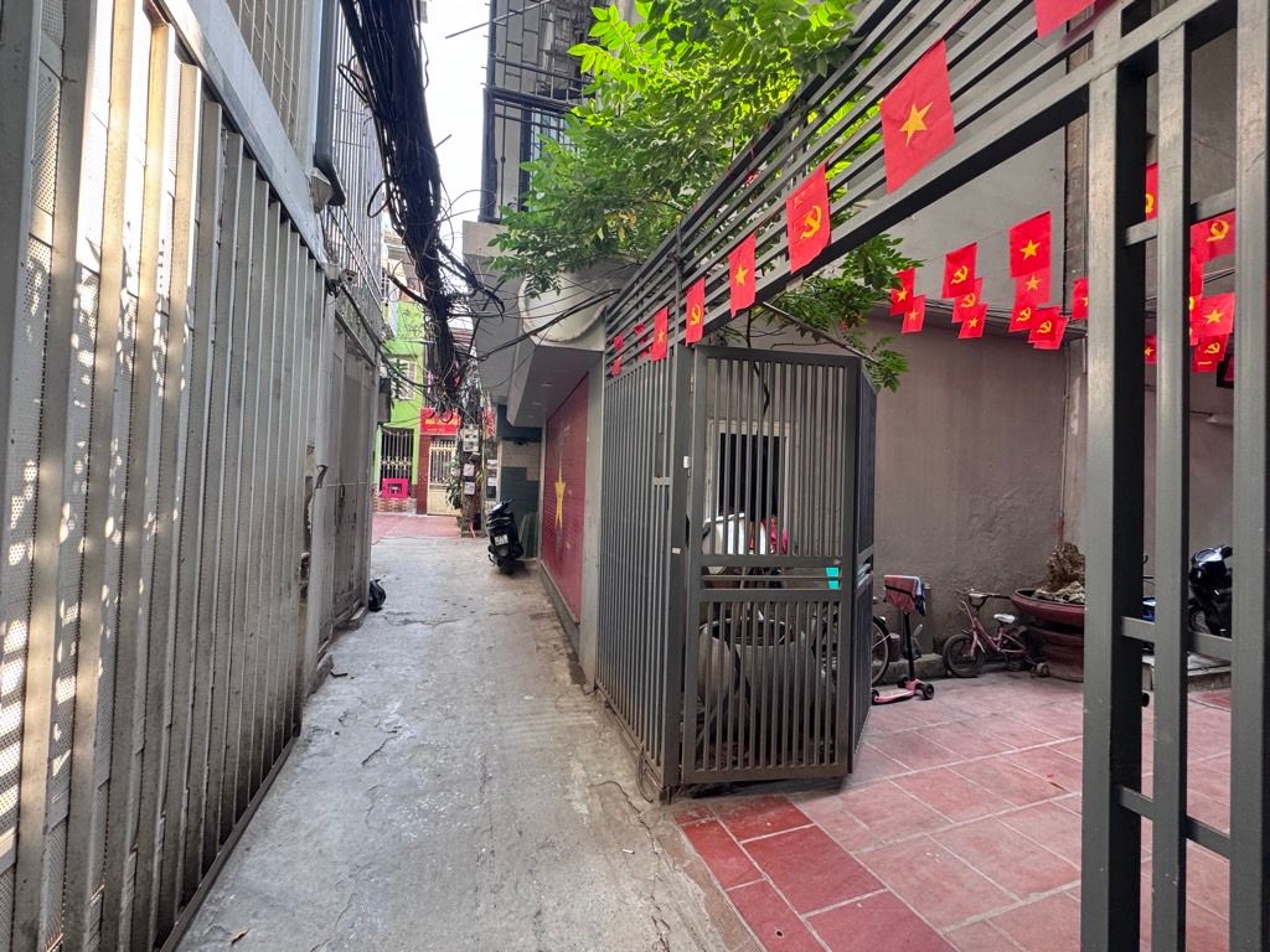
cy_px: 476
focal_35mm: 14
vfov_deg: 85.7
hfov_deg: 102.1
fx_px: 514
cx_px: 635
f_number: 2.2
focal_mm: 2.22
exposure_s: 1/99
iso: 160
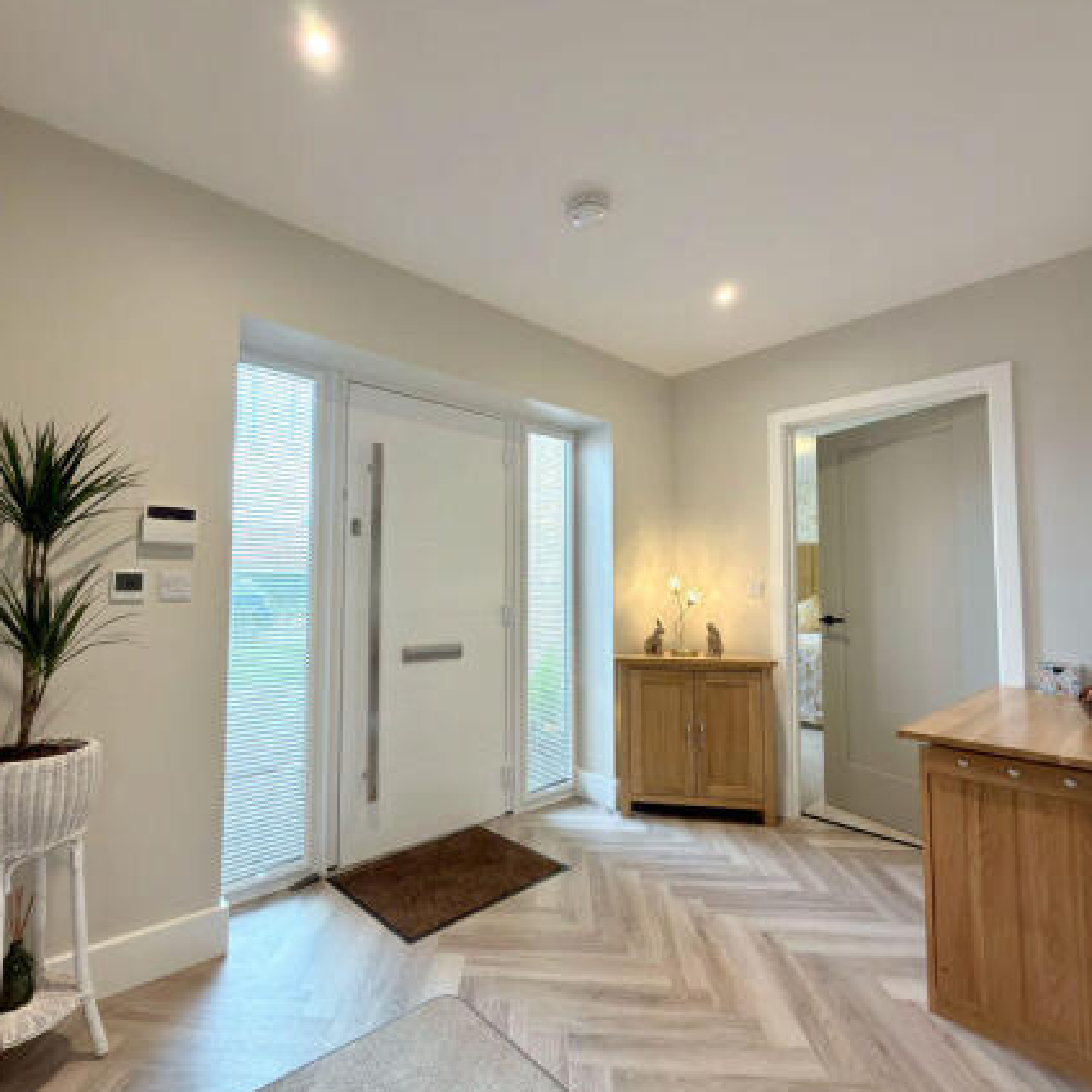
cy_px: 552
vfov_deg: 84.0
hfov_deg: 83.8
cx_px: 509
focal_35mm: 17
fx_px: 607
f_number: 2.2
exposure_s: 1/33
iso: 64
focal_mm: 2.22
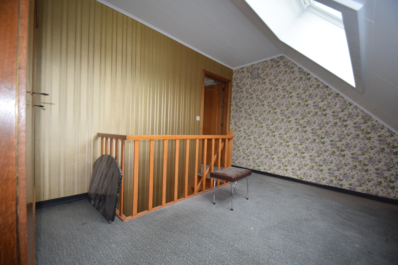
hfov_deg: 100.4
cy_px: 132
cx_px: 199
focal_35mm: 15
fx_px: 166
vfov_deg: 77.3
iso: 800
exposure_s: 1/80
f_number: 4.5
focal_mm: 10
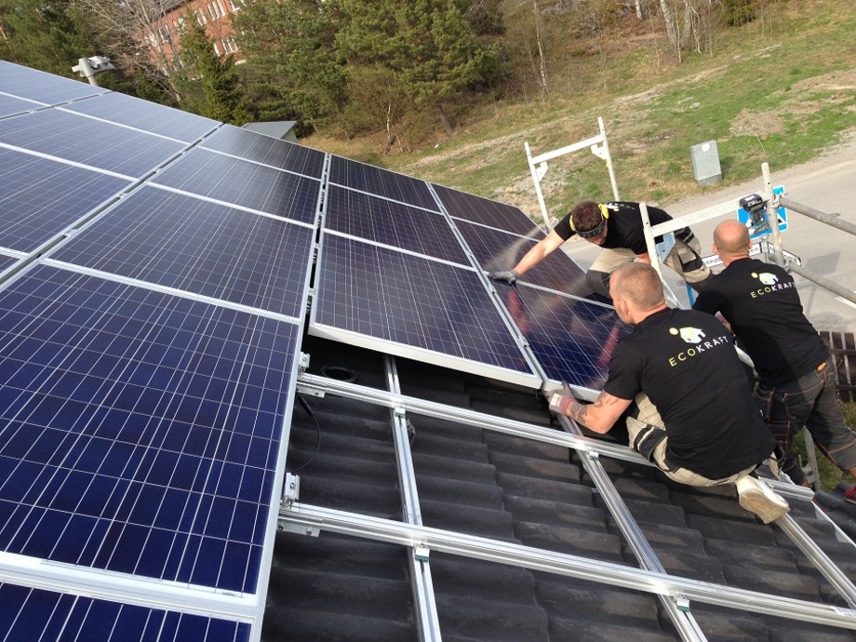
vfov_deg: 42.9
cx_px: 428
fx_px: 816
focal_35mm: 33
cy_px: 321
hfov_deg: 55.4
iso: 50
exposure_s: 1/630
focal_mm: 4.13
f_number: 2.4
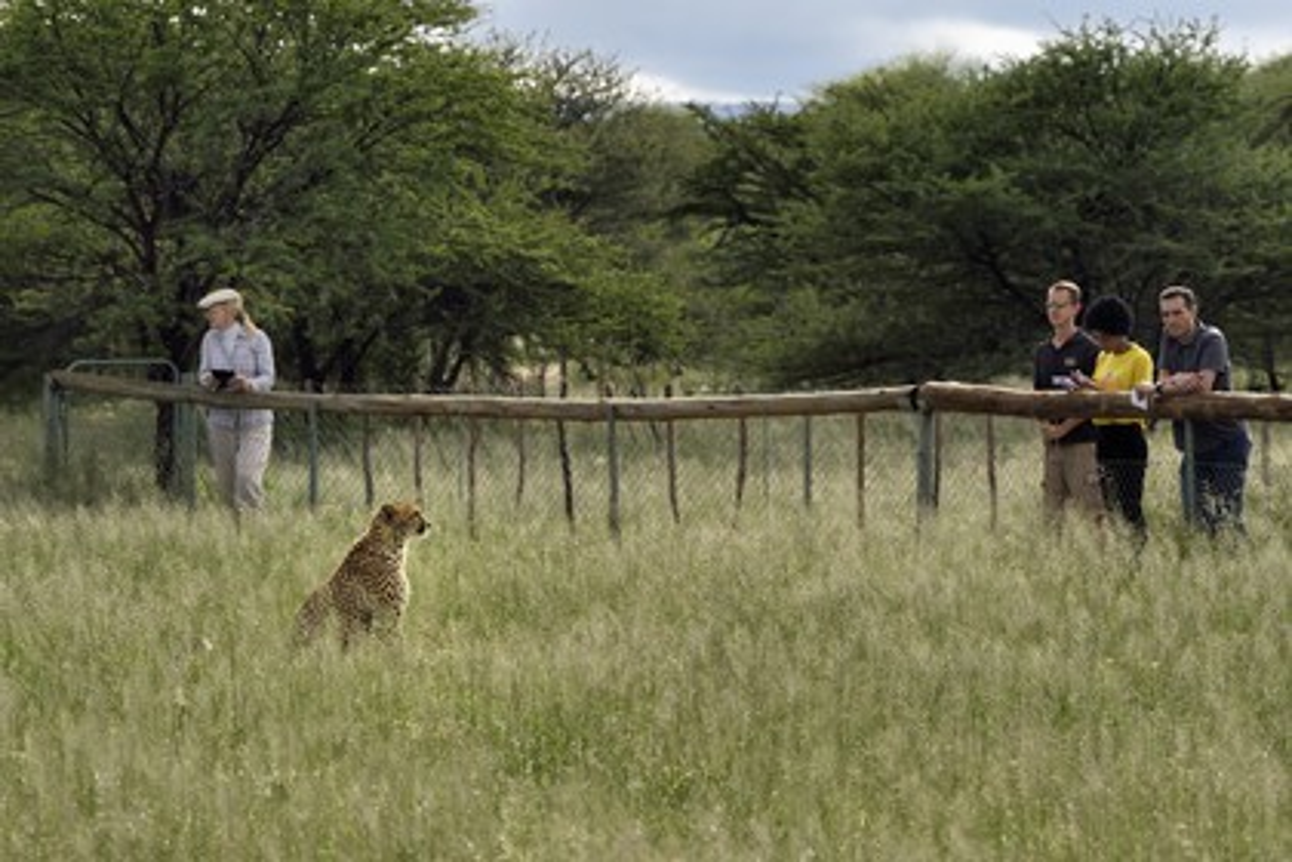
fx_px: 7177
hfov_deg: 10.3
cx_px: 646
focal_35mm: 200
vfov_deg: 6.9
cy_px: 431
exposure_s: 1/640
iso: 400
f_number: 8
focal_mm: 200
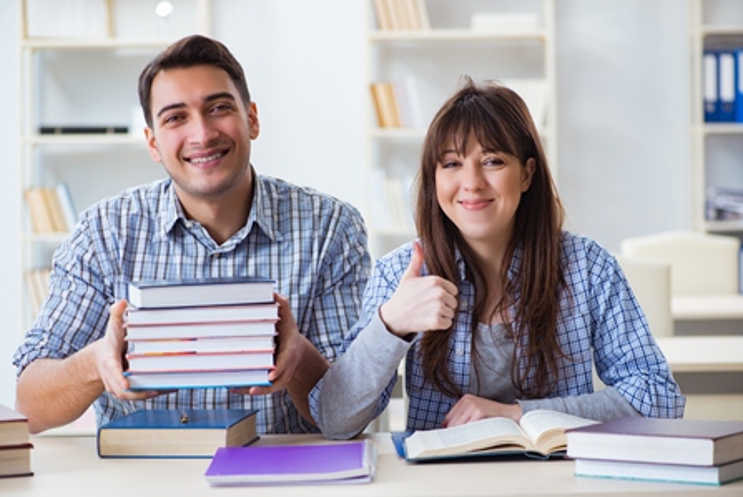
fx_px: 2169
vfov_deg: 13.1
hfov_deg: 19.4
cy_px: 248
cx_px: 372
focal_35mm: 105
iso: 160
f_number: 5
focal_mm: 105
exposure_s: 1/100
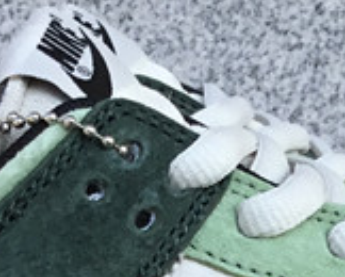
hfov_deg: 11.5
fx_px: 1717
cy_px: 615
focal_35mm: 168
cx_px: 245
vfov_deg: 8.6
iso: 25
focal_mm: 3.3
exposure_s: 1/503
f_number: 2.4
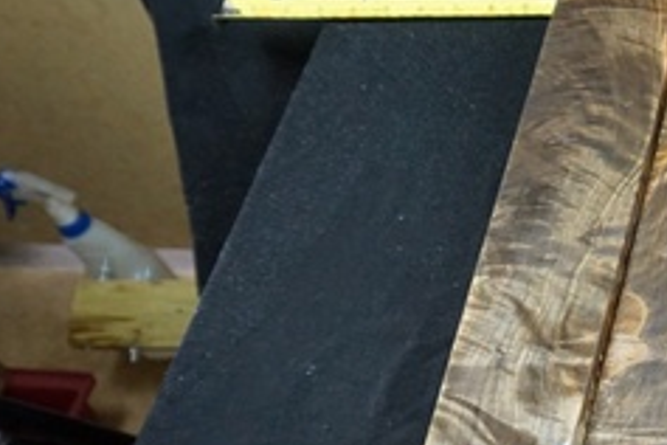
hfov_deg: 24.6
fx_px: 1352
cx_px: 834
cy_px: 217
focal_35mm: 73
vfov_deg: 18.7
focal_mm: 16
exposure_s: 1/160
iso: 2000
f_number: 3.5
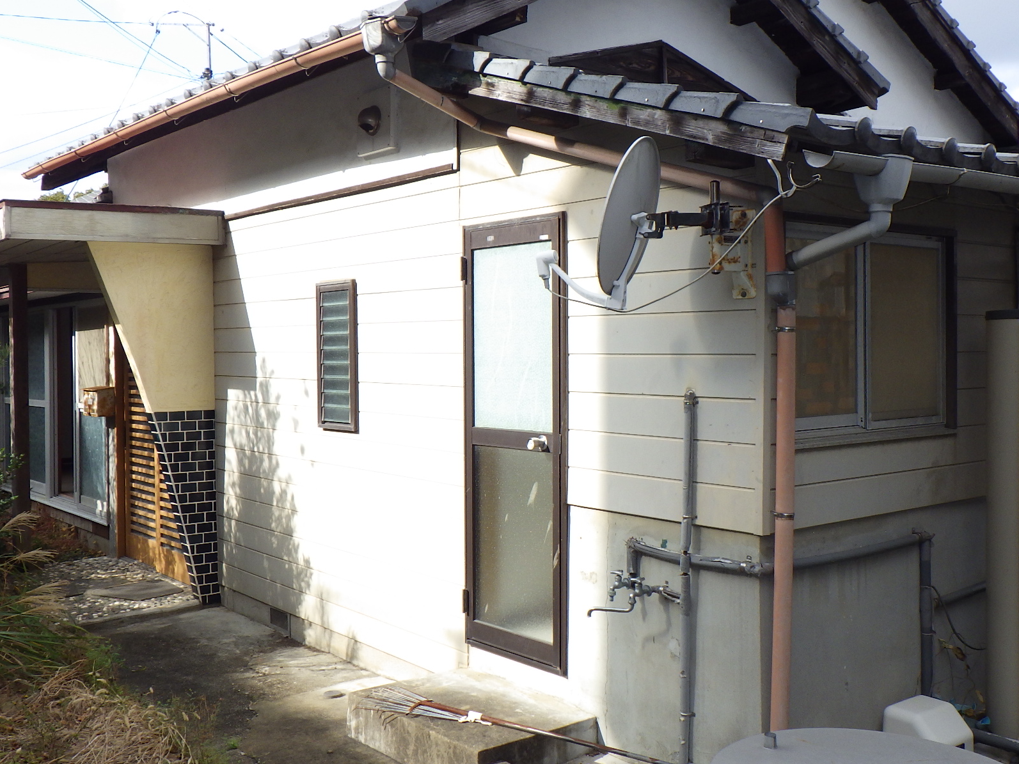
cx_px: 510
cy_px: 379
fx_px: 1060
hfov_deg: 51.4
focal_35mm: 36
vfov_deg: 39.7
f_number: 4.2
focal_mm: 5
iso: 125
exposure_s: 1/320
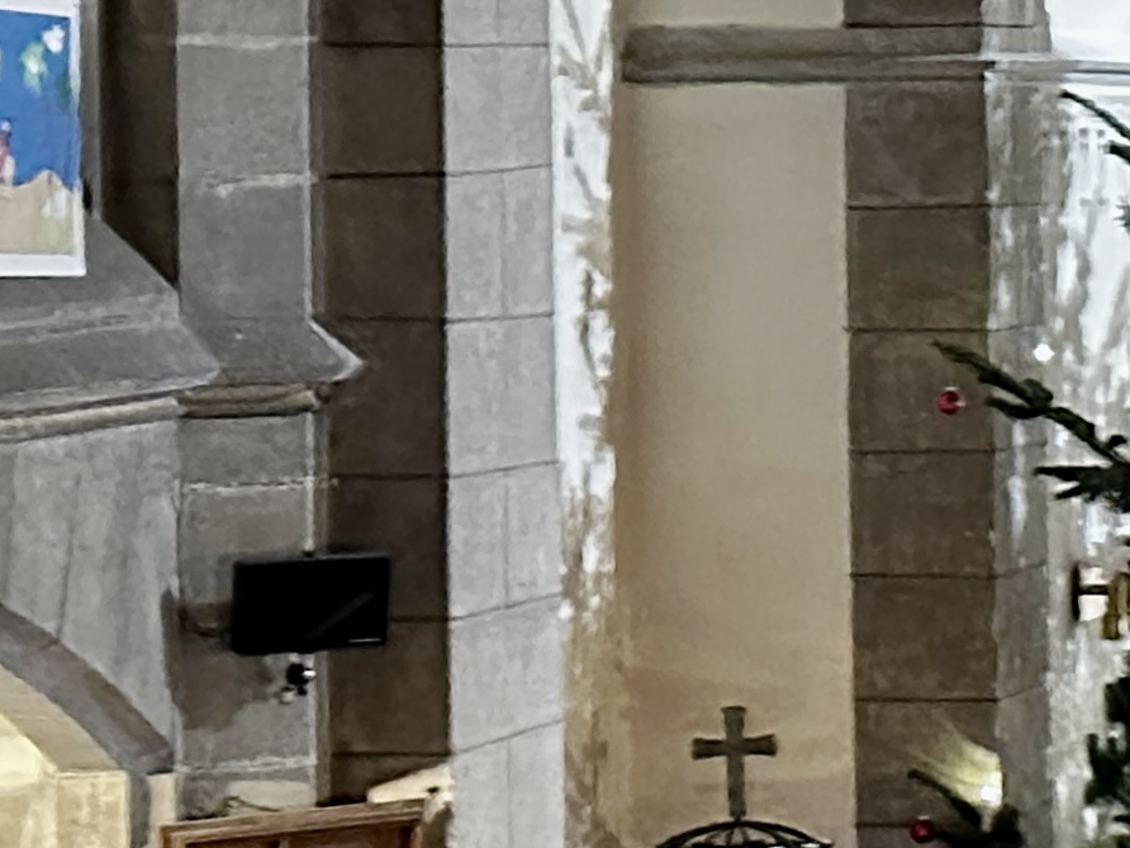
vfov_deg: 7.0
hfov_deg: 9.0
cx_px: 2389
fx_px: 6692
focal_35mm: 205
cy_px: 1587
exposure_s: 1/17
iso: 2000
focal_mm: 6.86
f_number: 1.78
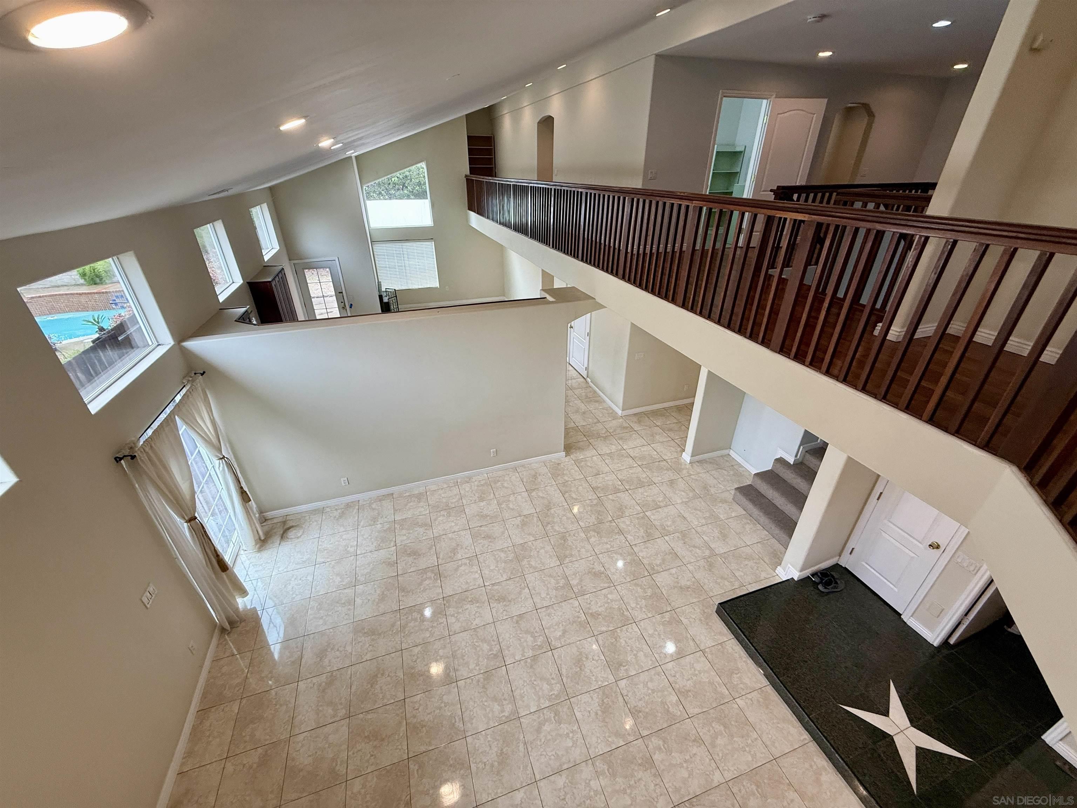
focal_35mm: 14
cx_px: 538
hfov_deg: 102.1
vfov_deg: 85.7
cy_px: 404
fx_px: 436
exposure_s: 1/120
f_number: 2.2
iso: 125
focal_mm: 2.22
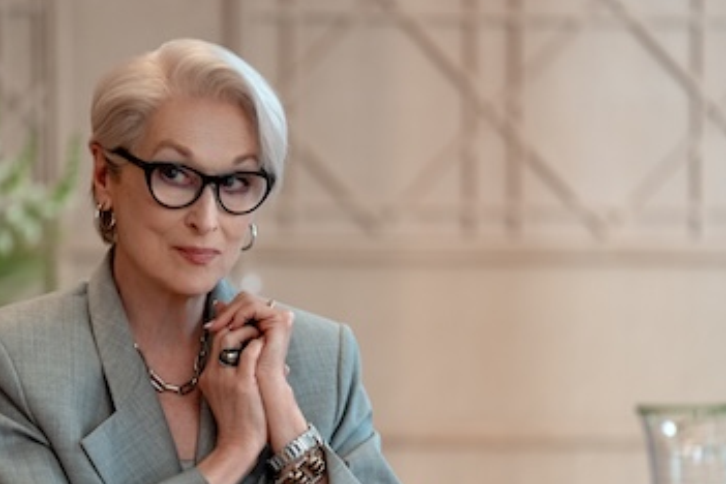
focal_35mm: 285
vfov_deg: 4.8
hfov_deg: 7.2
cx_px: 298
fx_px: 5747
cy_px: 324
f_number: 2.8
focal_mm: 200
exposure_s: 1/500
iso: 1600
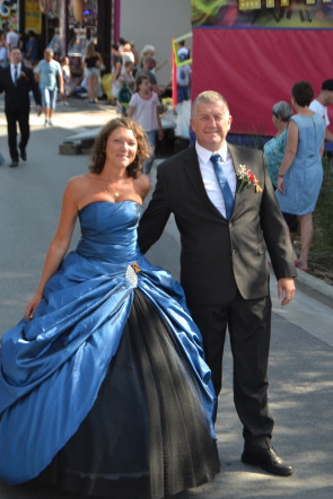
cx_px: 164
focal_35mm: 90
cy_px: 268
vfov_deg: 22.7
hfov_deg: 15.3
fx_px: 1241
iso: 140
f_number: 5.6
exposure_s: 1/125
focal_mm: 55
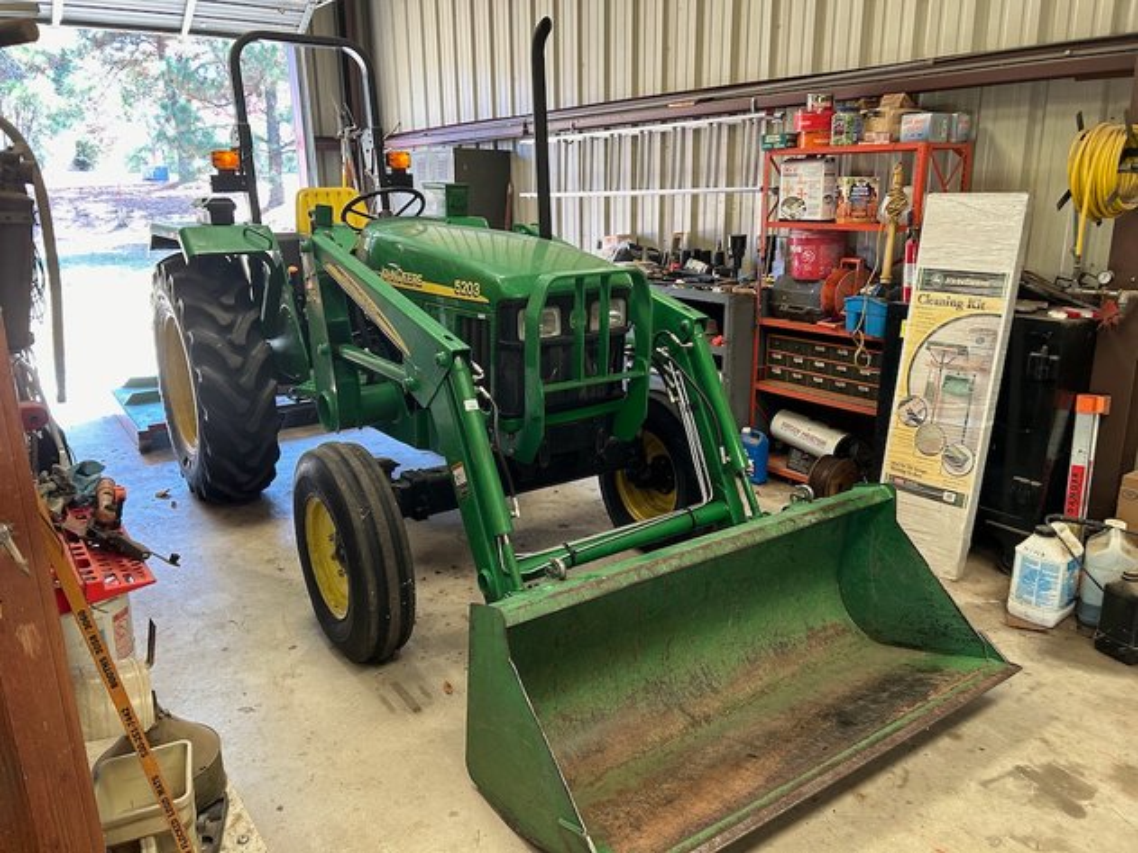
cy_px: 426
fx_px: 855
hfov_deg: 67.3
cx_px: 569
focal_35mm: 26
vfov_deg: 53.0
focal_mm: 5.7
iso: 125
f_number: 1.5
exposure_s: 1/80
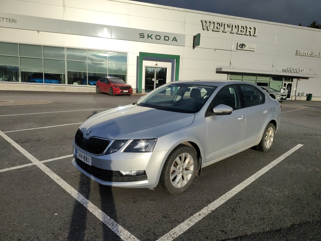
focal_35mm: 24
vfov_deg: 56.8
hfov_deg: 71.6
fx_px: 223
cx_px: 160
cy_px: 120
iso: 104
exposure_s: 1/4959
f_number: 1.8
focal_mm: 5.56
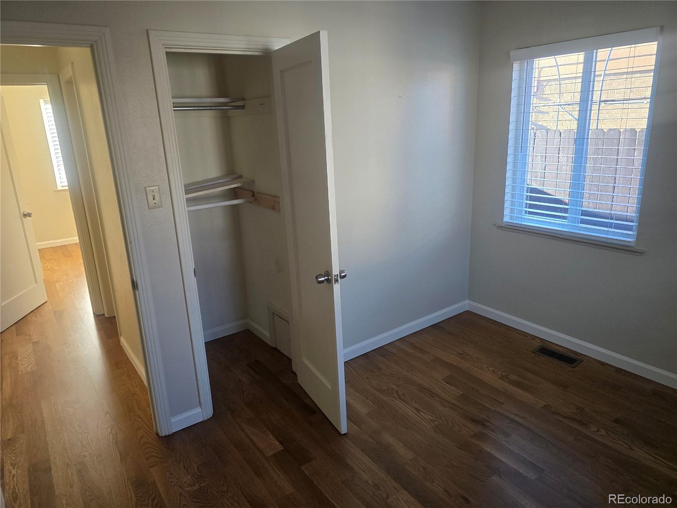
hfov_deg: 73.9
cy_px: 254
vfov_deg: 58.9
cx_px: 338
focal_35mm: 23
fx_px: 450
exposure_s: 1/180
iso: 160
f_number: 1.7
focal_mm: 6.3
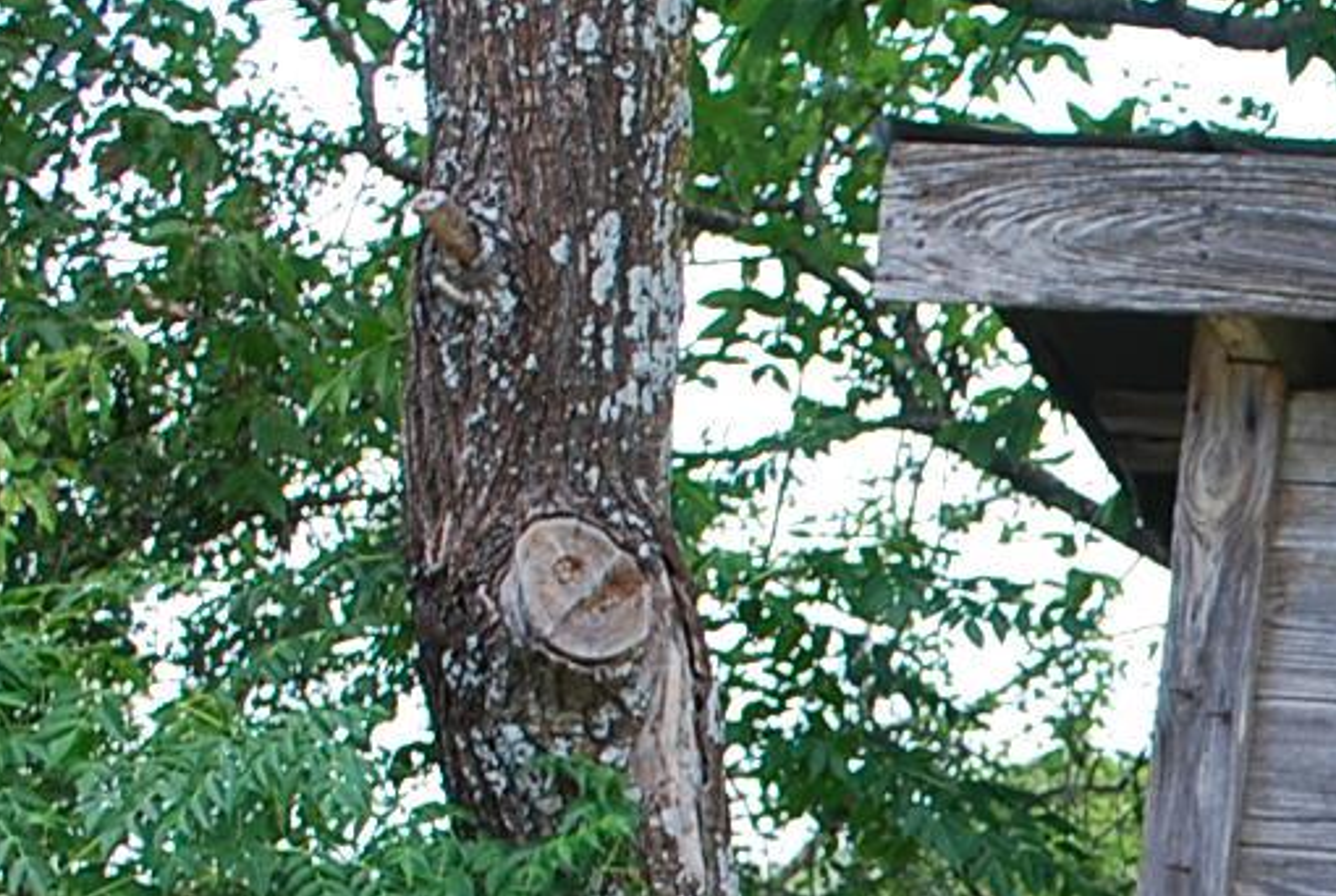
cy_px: 1150
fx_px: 5502
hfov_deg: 13.2
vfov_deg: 9.2
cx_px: 1849
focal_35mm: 148
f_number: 5.6
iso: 180
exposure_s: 1/125
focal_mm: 26
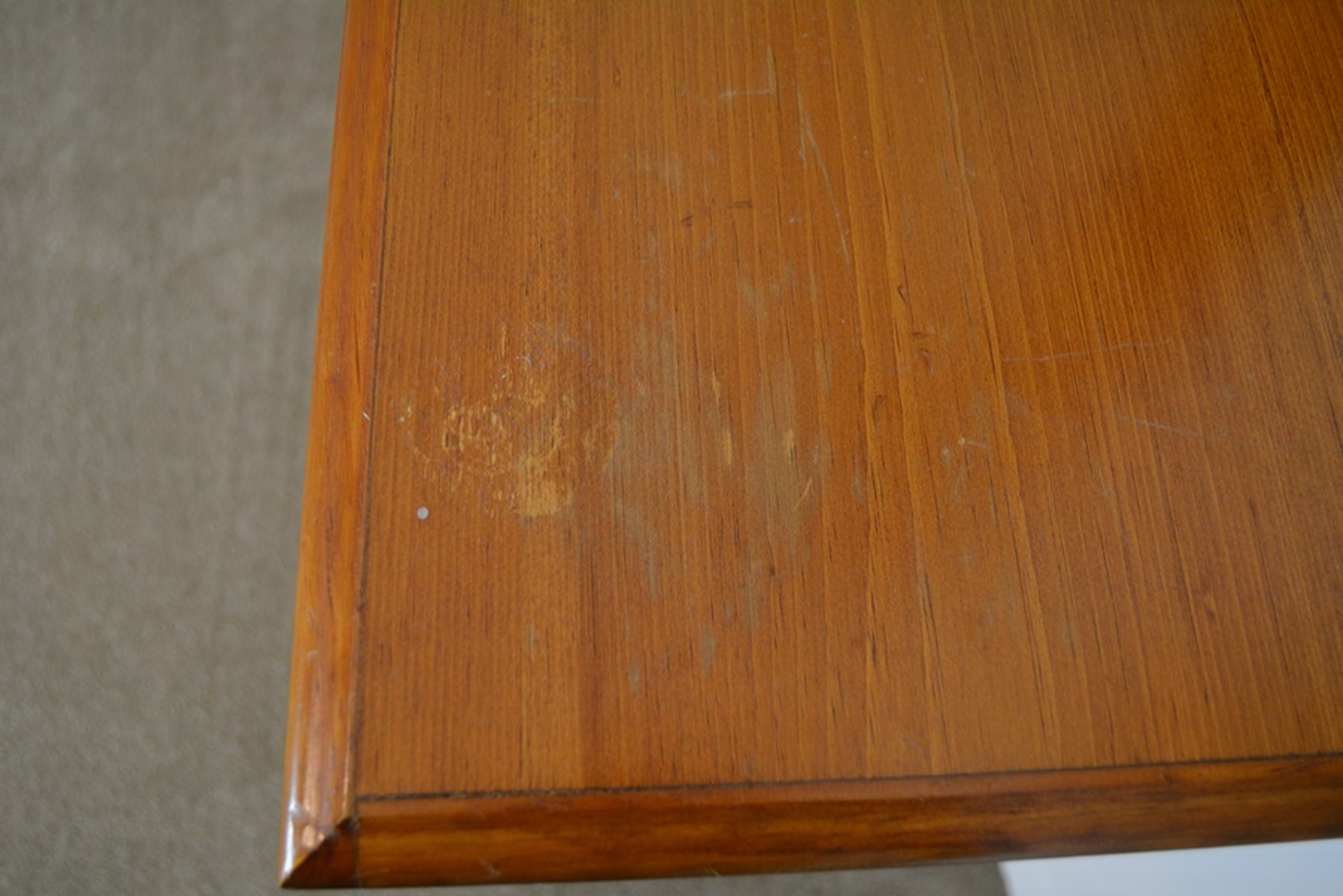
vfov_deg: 43.6
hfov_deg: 61.9
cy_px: 448
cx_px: 672
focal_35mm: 30
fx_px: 1119
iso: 800
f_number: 3.8
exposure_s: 1/50
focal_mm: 20
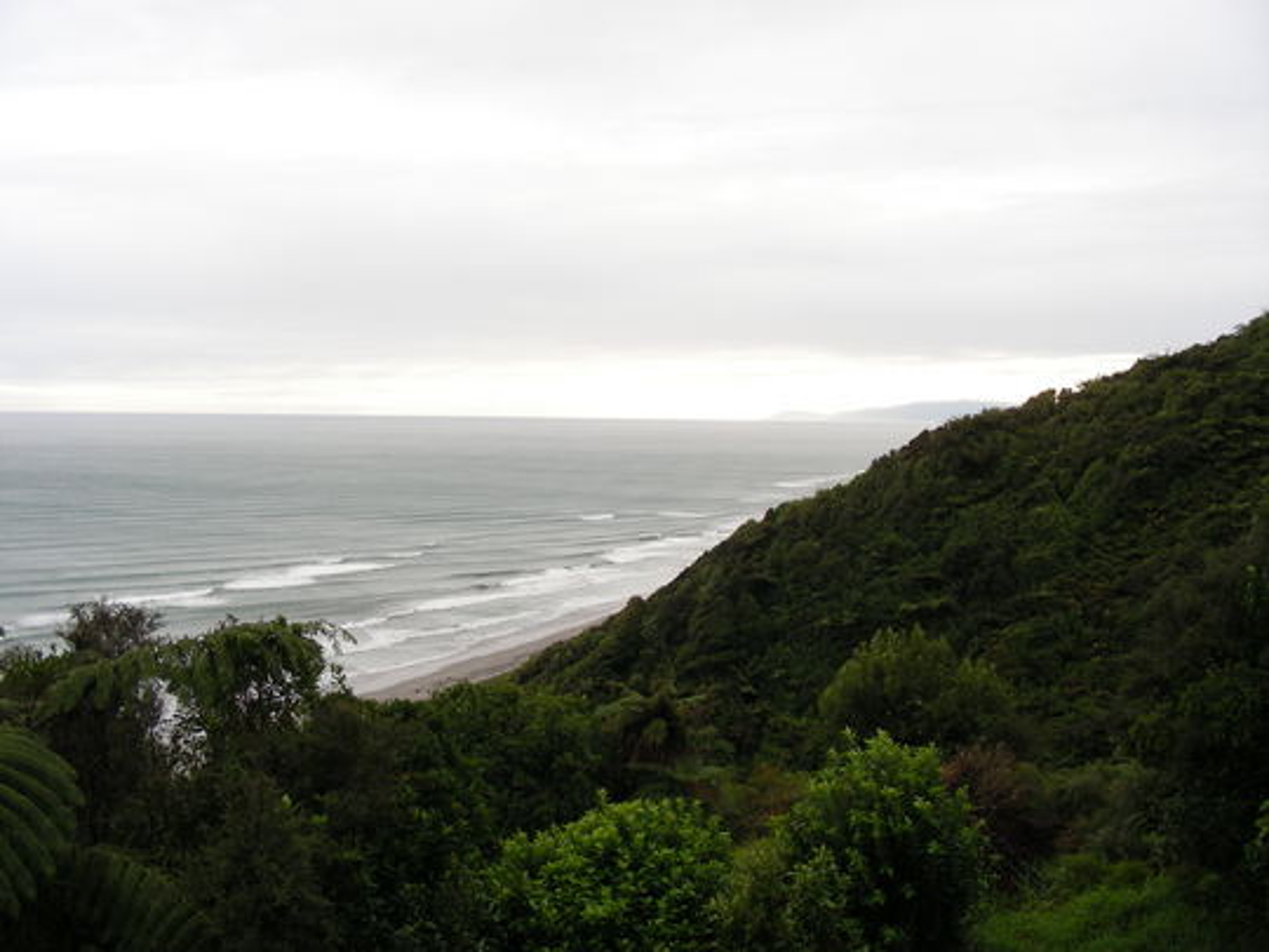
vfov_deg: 37.7
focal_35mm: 38
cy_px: 476
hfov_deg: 49.0
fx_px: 1393
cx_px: 634
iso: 50
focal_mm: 6.3
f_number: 4
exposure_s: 1/104
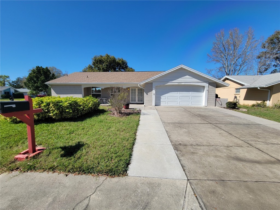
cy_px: 105
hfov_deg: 106.2
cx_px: 140
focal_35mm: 13
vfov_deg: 89.9
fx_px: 105
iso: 50
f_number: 2.2
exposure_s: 1/1737
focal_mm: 2.2
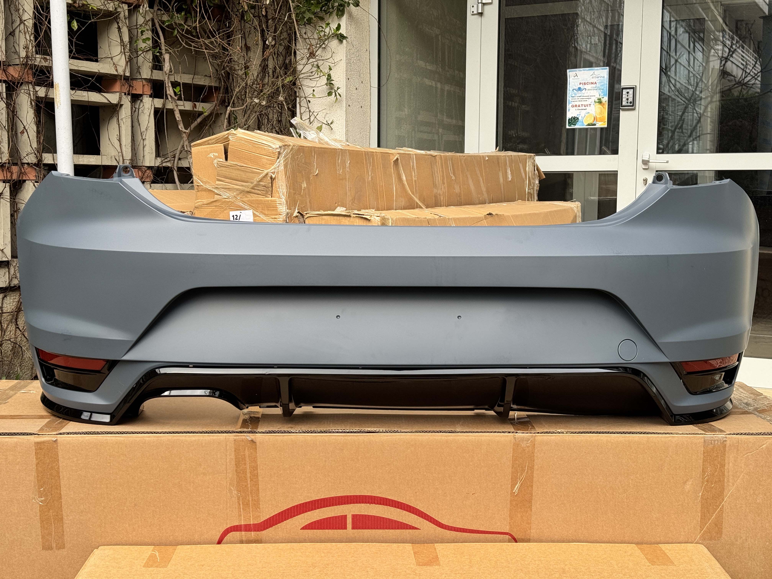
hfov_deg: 39.7
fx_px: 1070
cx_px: 386
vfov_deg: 30.3
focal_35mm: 48
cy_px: 290
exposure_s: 1/326
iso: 64
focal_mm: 6.76
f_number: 1.78
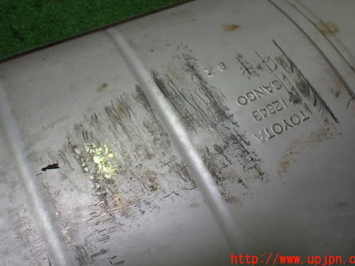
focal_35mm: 32
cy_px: 125
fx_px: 328
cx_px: 184
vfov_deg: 44.1
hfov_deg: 56.8
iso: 250
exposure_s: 1/125
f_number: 2.3
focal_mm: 5.4
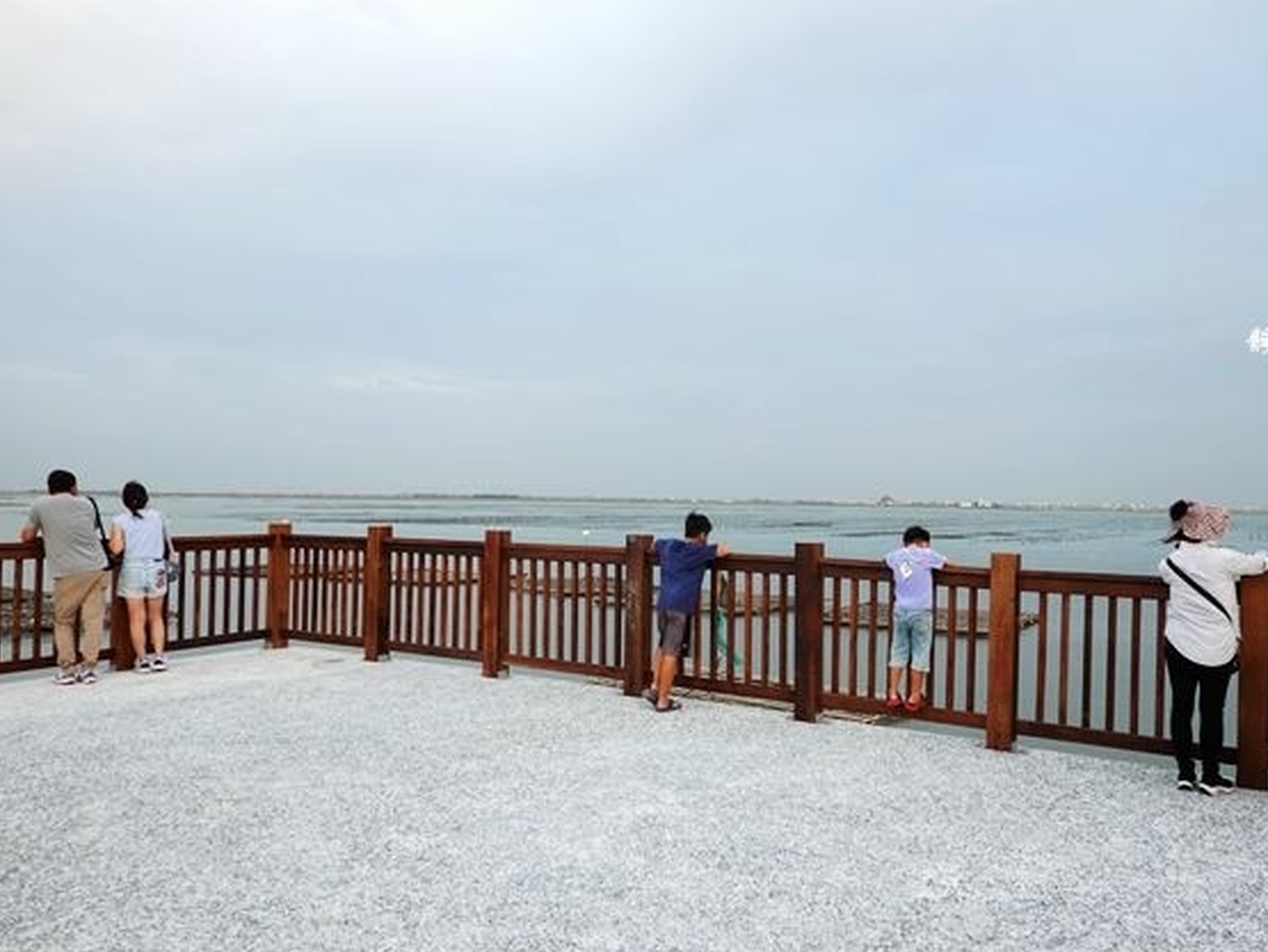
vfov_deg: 51.4
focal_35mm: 27
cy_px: 481
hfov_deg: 64.9
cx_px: 740
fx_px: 990
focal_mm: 9
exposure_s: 1/30
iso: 125
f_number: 2.8
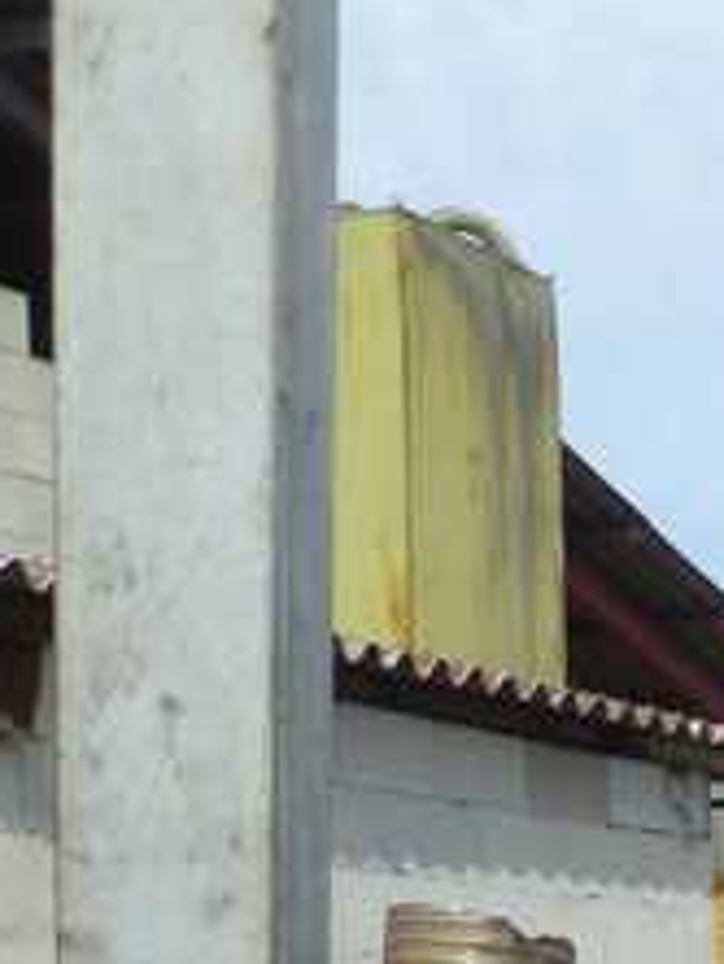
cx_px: 1112
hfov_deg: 11.5
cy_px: 1527
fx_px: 3427
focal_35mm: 123
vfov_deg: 14.7
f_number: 3.7
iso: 100
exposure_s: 1/1000
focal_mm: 6.1
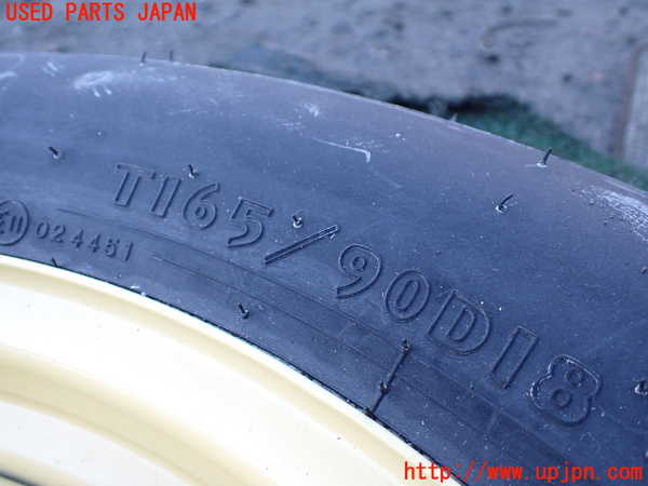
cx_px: 324
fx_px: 562
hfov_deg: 60.0
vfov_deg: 46.8
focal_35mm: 30
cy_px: 243
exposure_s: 1/125
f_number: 2.3
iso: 320
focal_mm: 5.4
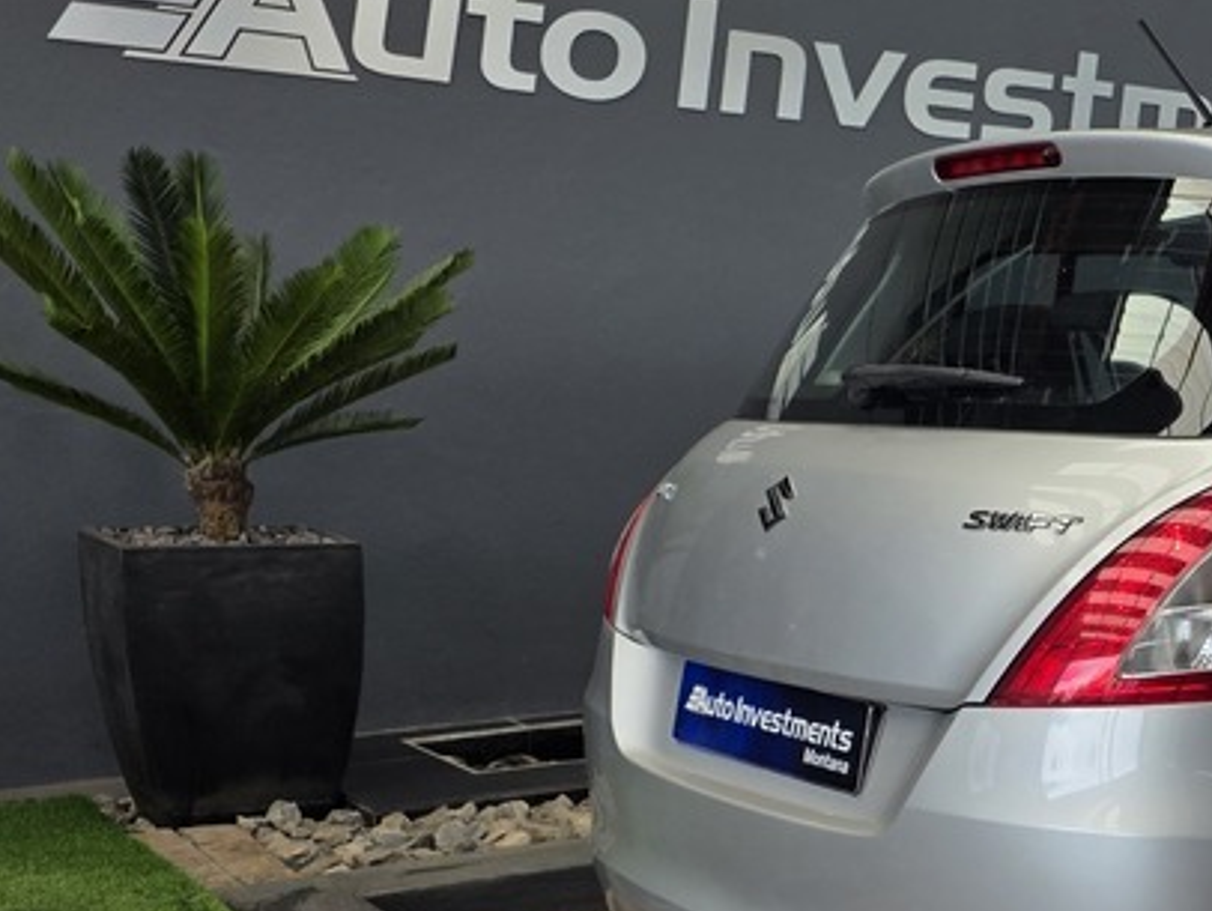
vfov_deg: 24.9
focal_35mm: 58
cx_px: 1430
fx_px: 2032
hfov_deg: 29.0
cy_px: 696
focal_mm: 6.25
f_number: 1.7
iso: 80
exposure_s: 1/1225
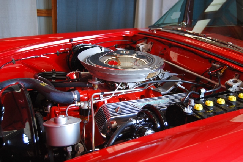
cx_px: 122
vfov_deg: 29.9
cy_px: 81
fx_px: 304
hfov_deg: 43.6
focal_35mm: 45
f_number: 4.2
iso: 200
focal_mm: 30
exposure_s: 1/50
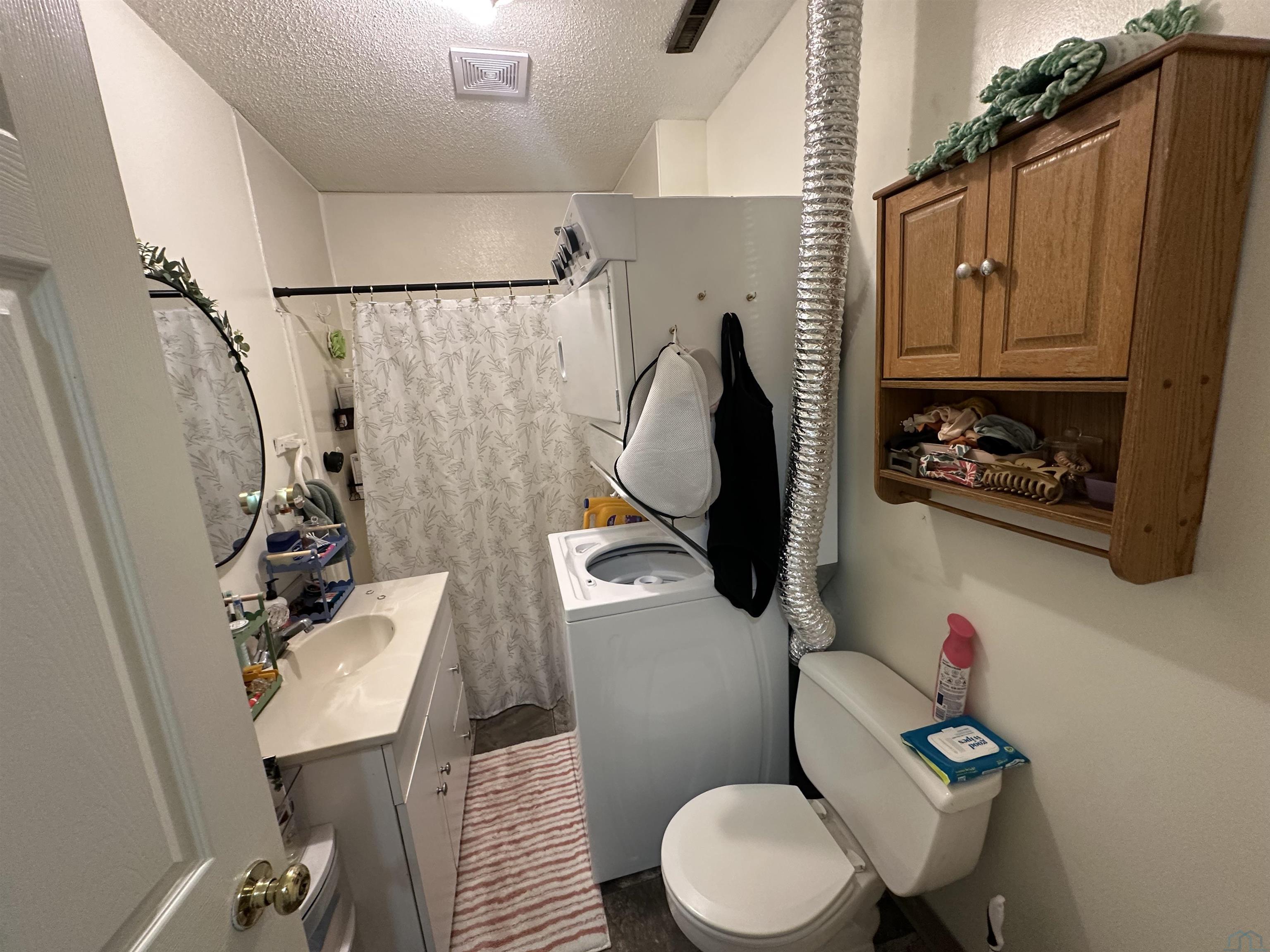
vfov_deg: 85.7
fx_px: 514
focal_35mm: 14
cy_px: 476
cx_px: 635
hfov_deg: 102.1
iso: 250
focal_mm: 2.22
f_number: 2.2
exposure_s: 1/60
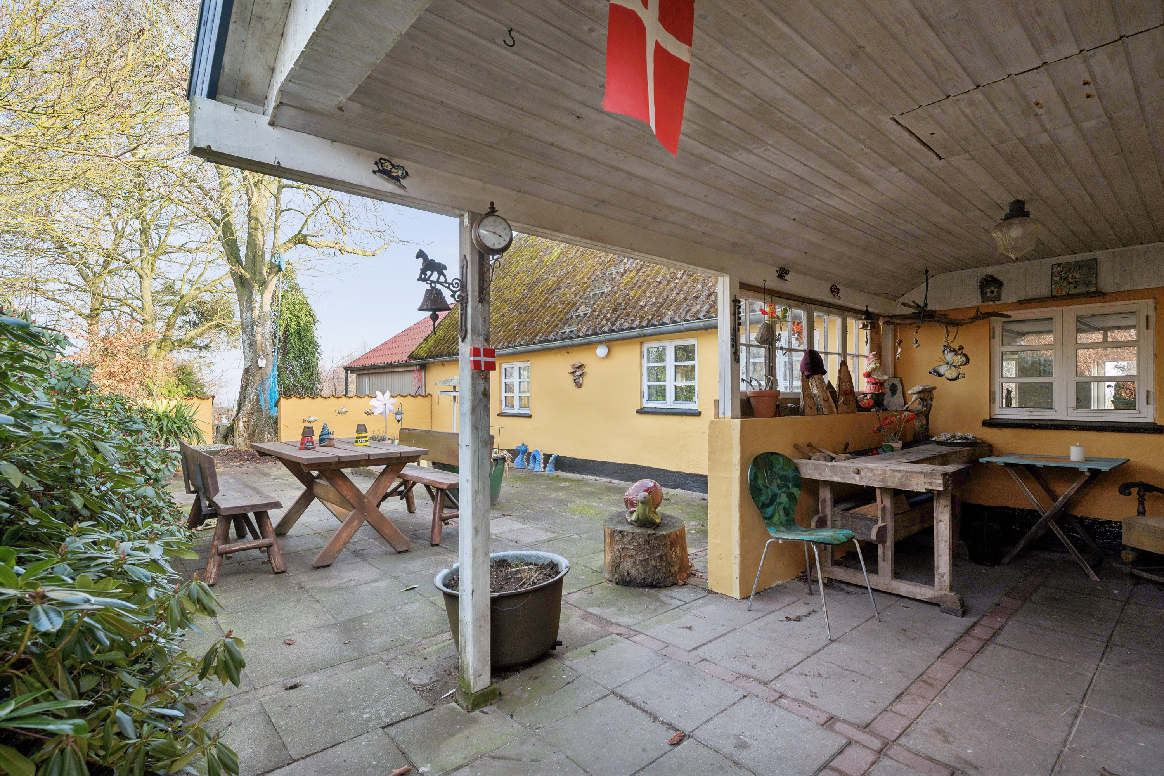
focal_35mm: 18
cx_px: 582
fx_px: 566
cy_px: 388
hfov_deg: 91.6
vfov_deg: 68.9
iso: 400
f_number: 8
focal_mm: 17.5
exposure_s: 1/125
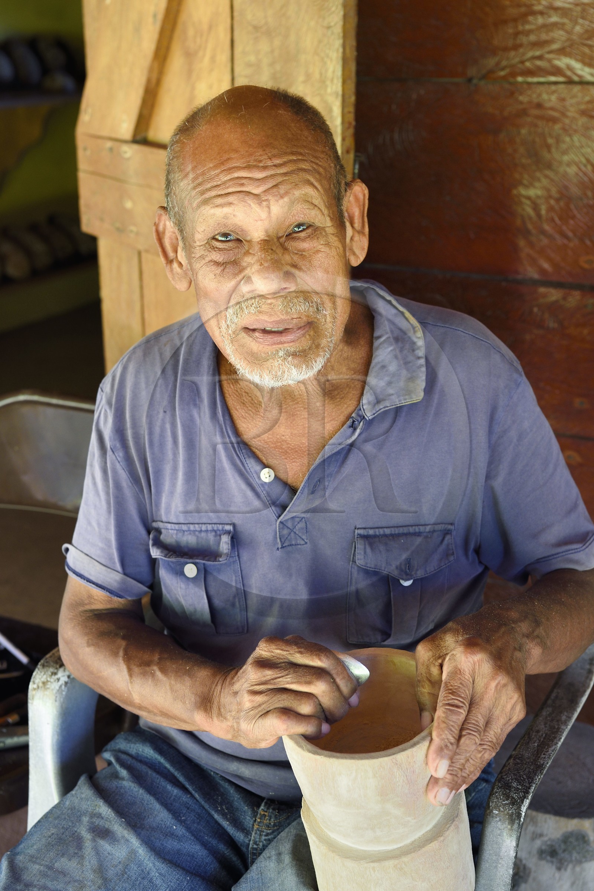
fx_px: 1362
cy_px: 446
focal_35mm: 55
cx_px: 297
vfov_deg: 36.3
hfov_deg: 24.6
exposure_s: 1/100
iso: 800
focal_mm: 55
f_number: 6.3
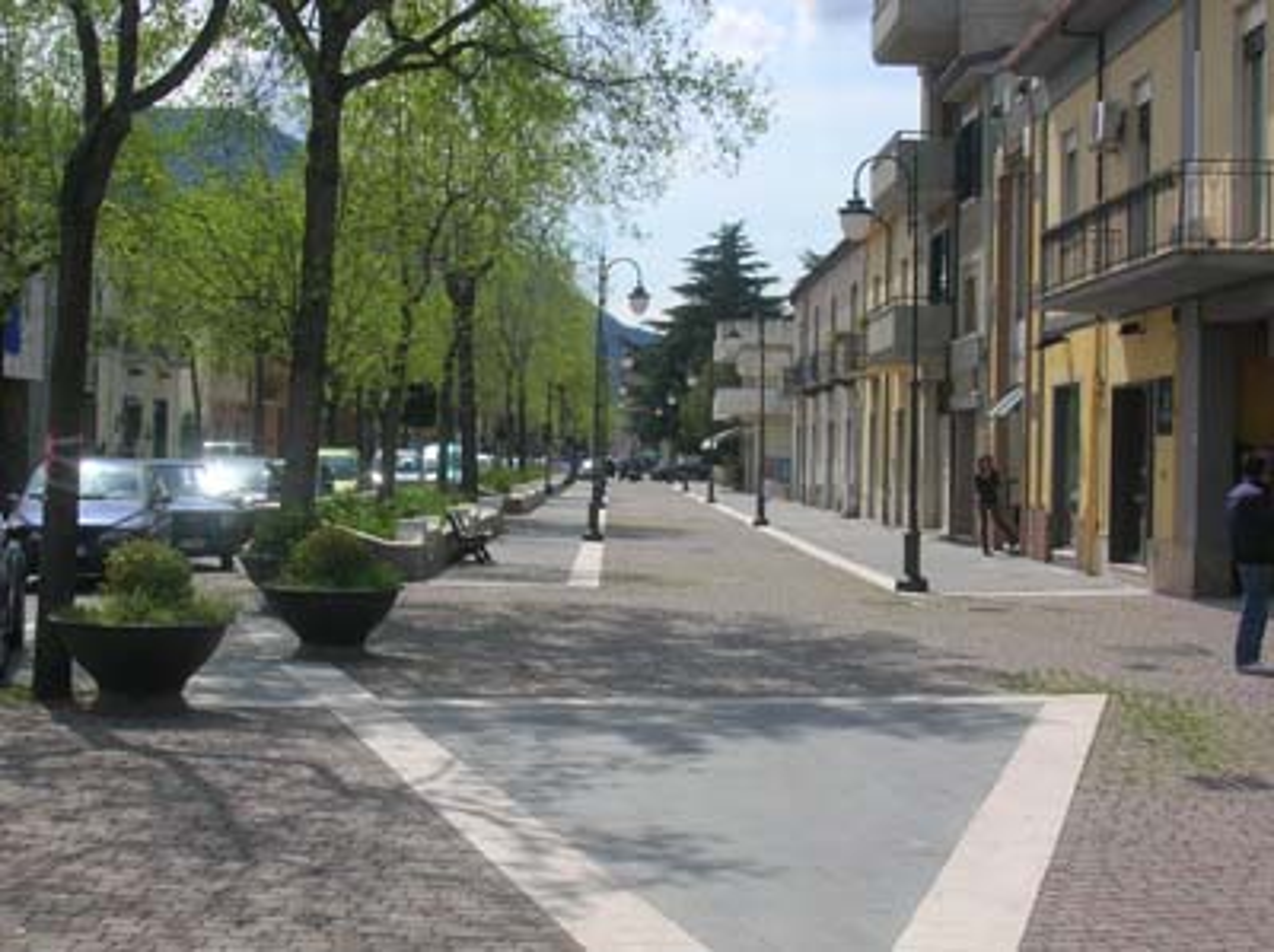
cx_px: 637
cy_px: 476
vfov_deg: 27.0
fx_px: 1985
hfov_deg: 35.6
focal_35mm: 54
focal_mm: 9
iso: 50
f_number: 5.7
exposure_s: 1/375
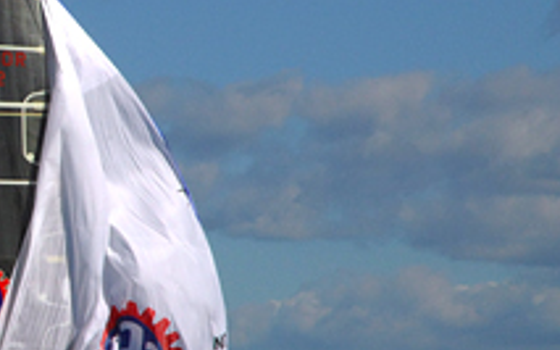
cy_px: 114
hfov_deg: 5.7
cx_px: -158
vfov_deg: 3.6
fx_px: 5576
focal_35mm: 365
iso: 400
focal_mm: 85
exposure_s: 1/320
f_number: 20
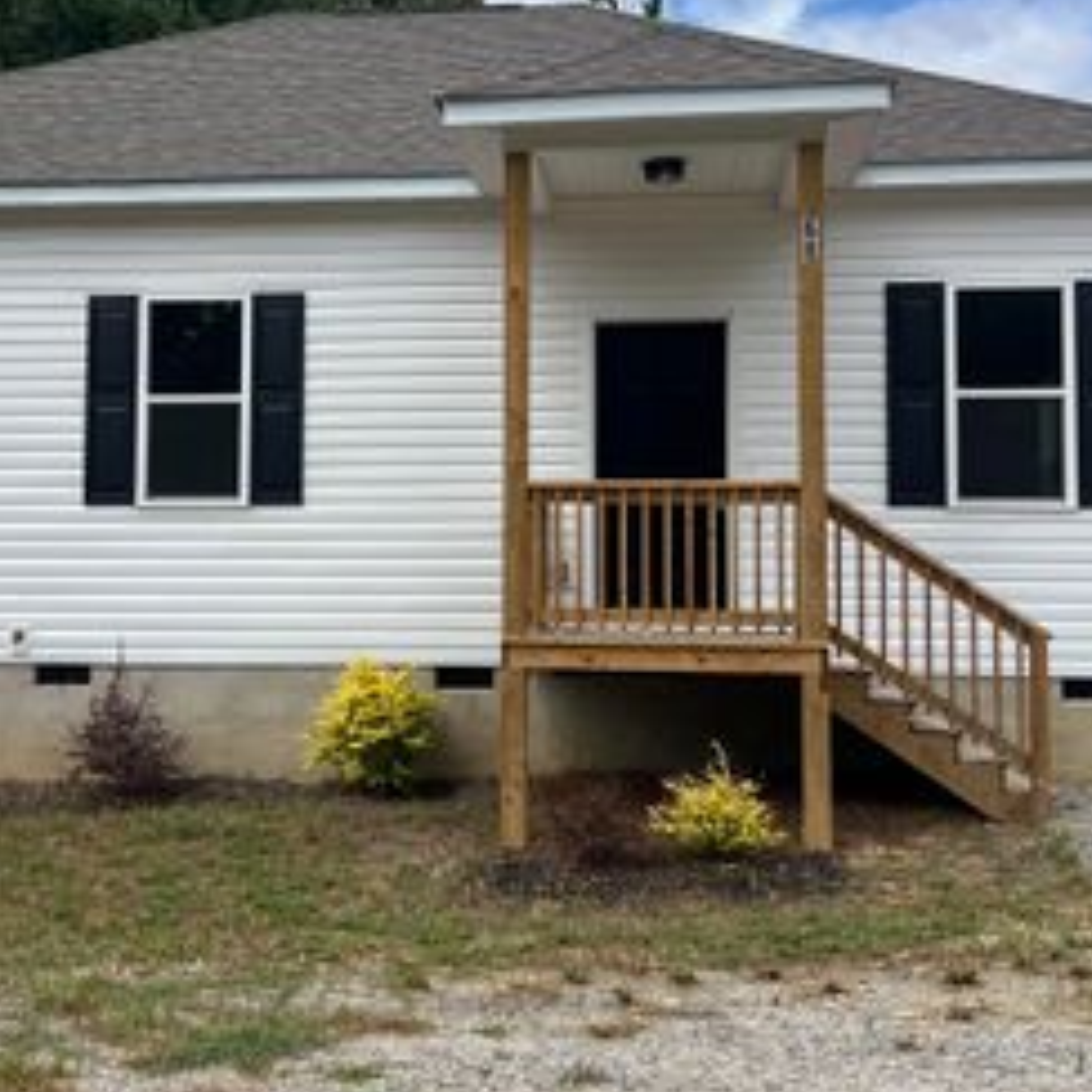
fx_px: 1677
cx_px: 456
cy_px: 459
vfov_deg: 36.0
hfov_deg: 36.0
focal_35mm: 47
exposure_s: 1/4274
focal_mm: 5.7
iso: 50
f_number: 1.5
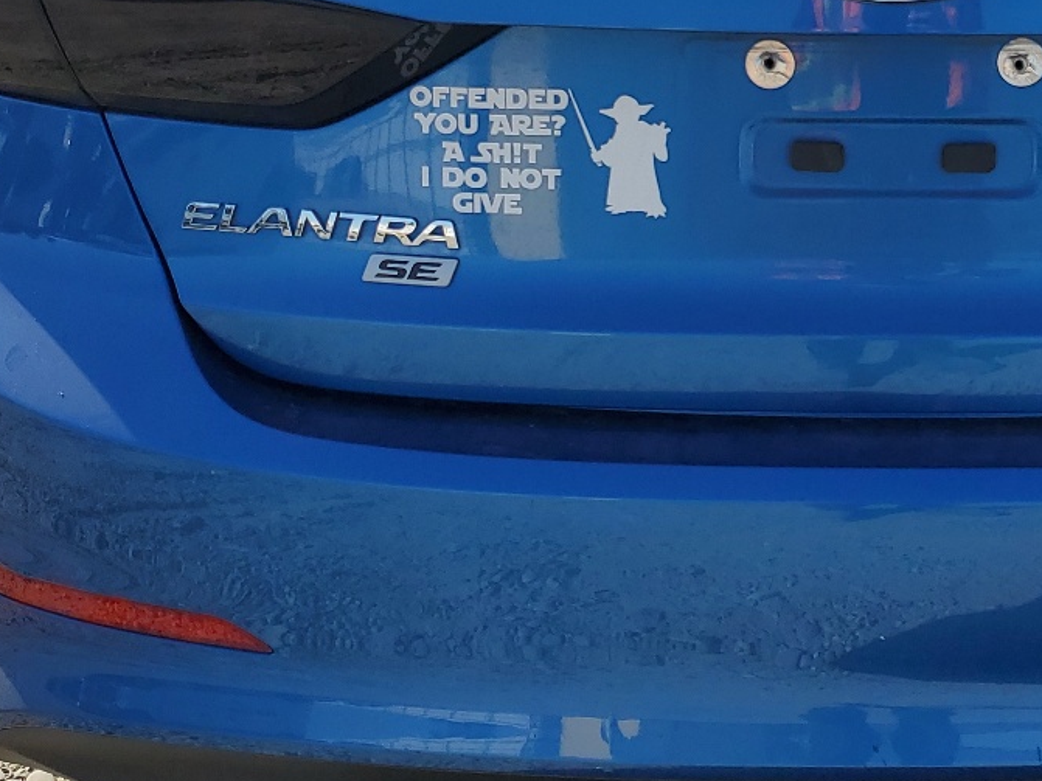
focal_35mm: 62
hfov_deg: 30.1
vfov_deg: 23.3
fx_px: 1866
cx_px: 898
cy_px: 143
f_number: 1.5
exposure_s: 1/3333
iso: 50
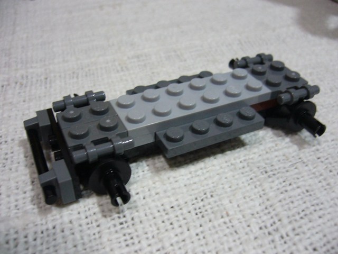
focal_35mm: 35
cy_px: 127
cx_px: 169
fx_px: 342
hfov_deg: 52.6
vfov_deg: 40.7
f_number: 2.8
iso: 200
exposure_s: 1/8
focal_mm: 5.8
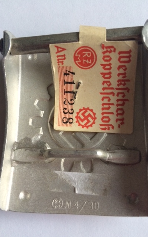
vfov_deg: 61.2
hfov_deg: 40.6
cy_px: 118
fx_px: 200
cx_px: 77
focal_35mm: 31
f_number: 2.2
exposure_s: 1/33
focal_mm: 4.15
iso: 64
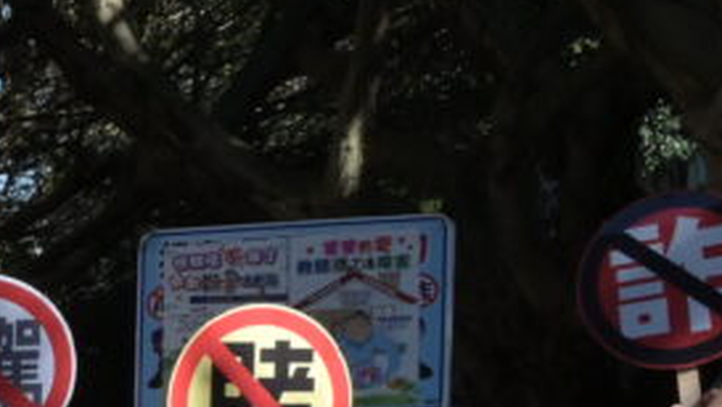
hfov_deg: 12.0
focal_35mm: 161
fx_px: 3084
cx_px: -688
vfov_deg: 7.3
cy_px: 724
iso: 3200
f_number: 20
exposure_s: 1/800
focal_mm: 35
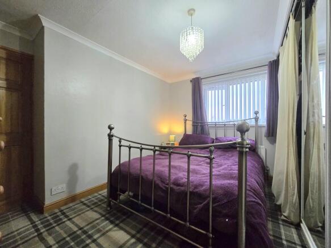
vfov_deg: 89.9
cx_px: 166
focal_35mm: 13
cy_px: 124
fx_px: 124
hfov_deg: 106.2
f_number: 2.2
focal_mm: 2.2
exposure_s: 1/50.3
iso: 400
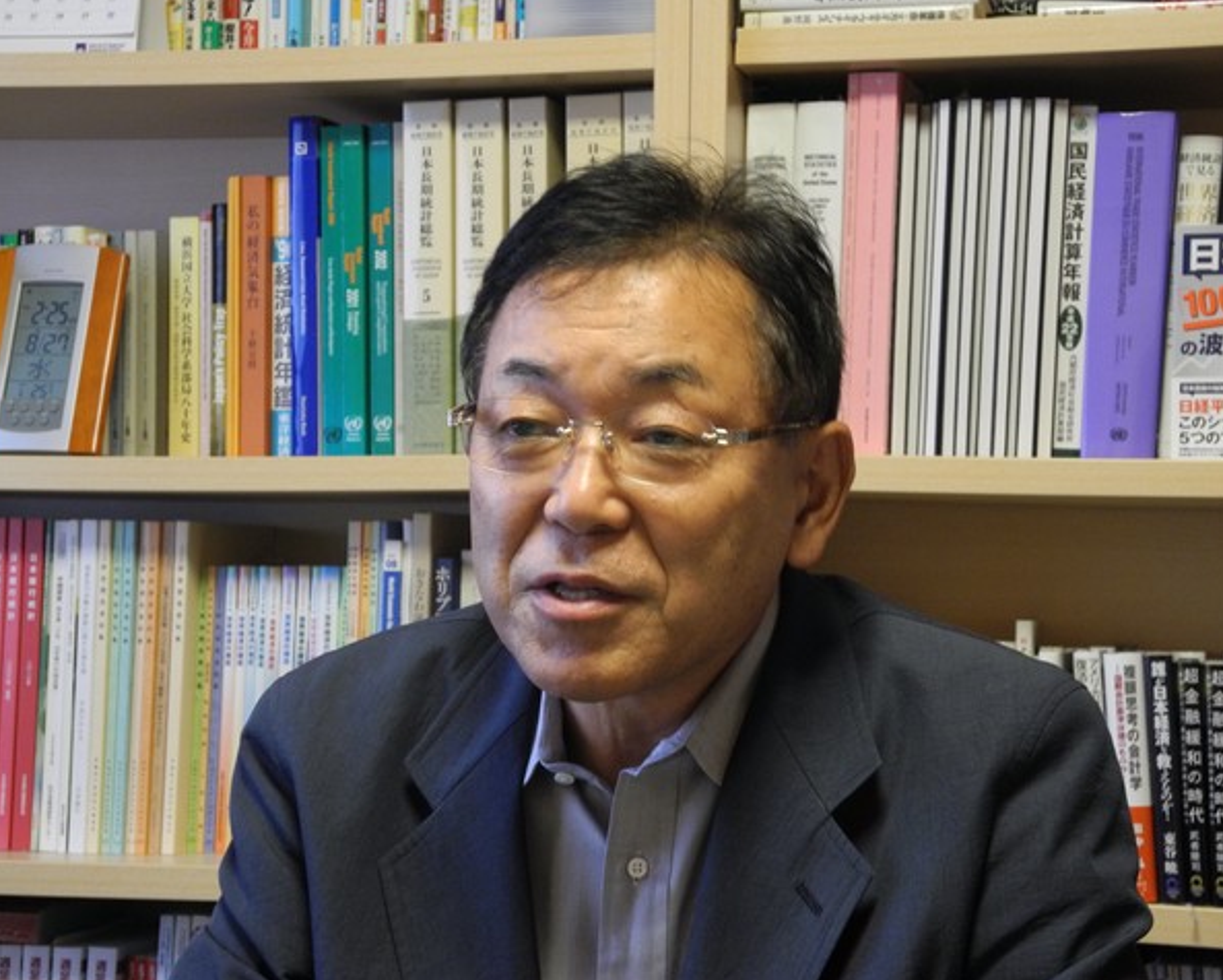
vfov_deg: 19.2
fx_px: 2897
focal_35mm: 80
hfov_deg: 23.8
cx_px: 575
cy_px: 493
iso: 400
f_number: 4
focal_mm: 16.3
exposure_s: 1/25
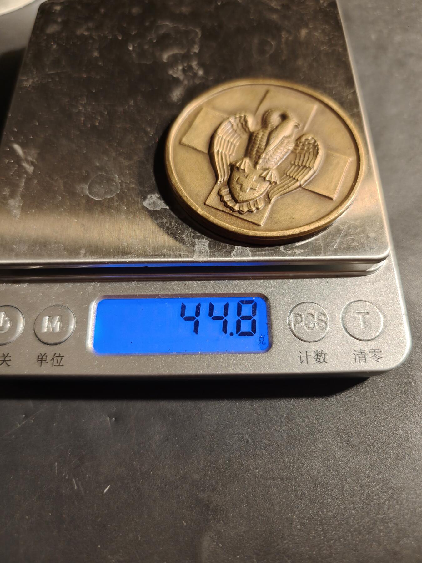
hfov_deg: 58.9
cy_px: 282
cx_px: 211
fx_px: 374
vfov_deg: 73.9
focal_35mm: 23
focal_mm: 6.06
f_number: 1.6
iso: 160
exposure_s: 1/100
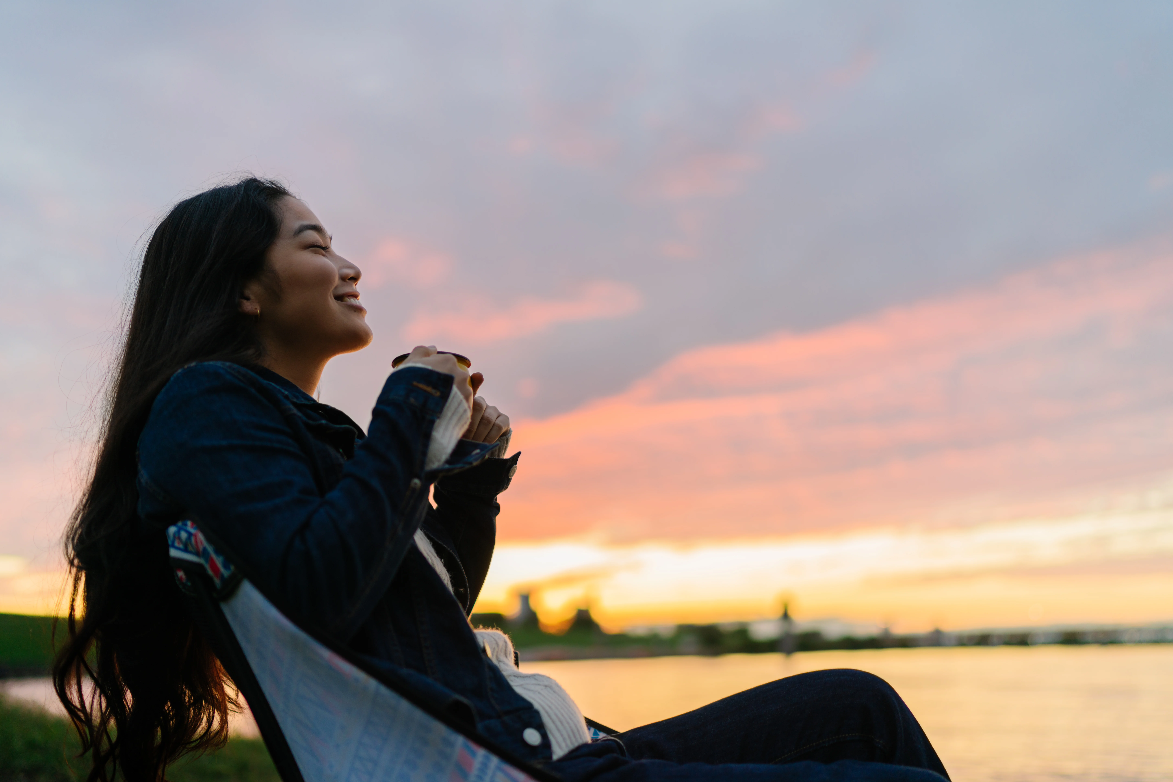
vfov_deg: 37.9
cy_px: 391
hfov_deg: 54.4
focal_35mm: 35
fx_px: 1140
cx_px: 586
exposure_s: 1/125
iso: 125
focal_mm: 35
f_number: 1.4
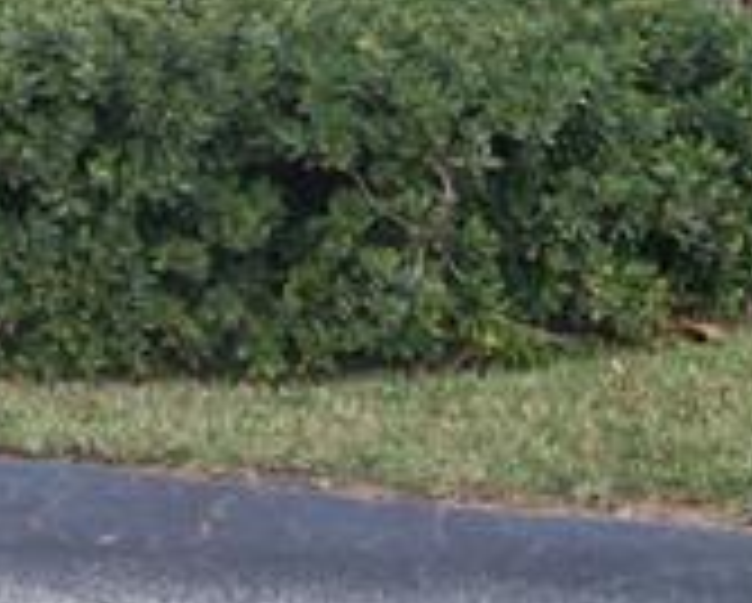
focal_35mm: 159
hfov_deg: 12.0
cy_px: -202
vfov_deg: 9.5
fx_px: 3543
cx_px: 95
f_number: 2.8
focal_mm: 5.7
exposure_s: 1/288
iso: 64
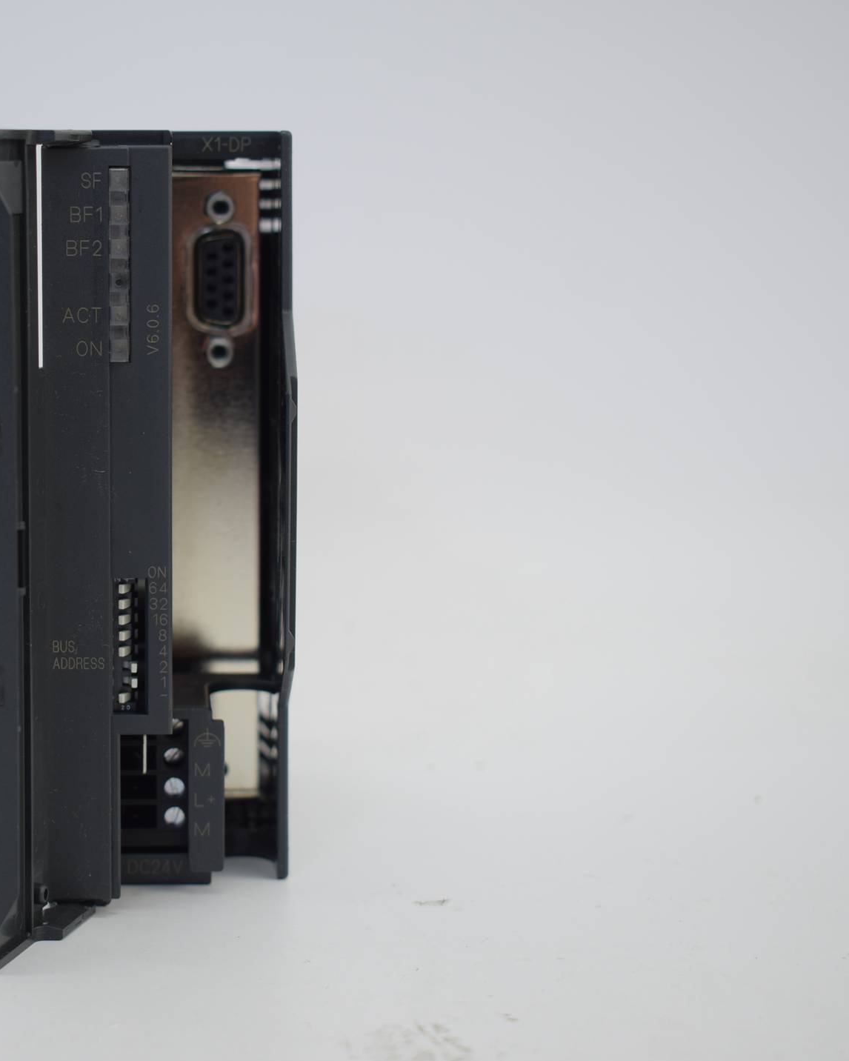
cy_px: 534
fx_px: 2669
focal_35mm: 85
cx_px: 156
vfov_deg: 22.5
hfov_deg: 17.9
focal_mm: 40
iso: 180
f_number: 5
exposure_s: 1/60
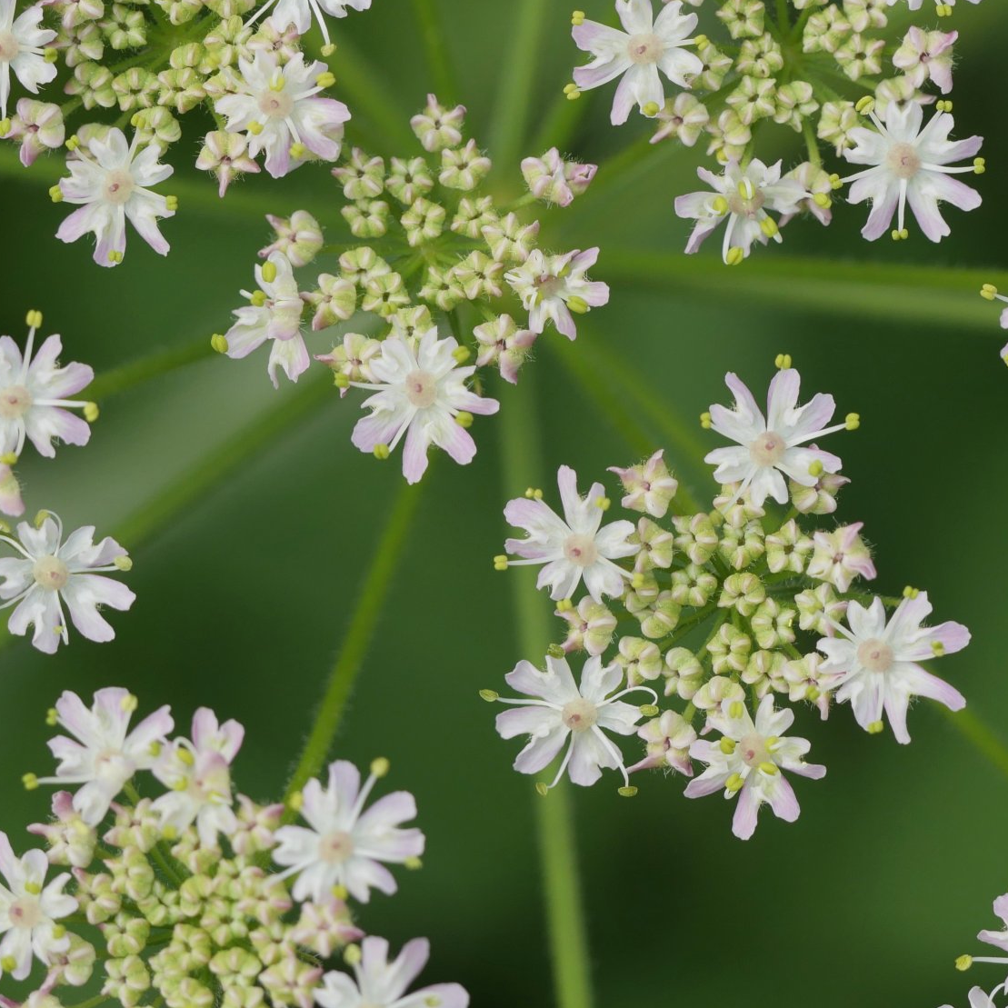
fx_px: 8170
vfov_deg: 7.0
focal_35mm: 248
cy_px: 162
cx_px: 634
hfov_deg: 7.1
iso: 200
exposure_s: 1/500
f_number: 4
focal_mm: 60
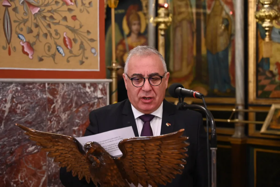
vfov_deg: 19.5
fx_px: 544
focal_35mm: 70
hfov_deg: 28.8
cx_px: 140
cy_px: 94
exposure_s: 1/100
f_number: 4.5
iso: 5000
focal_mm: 70
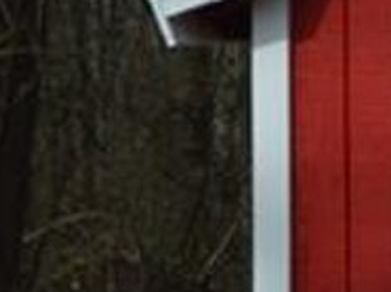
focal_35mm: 417
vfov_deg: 3.6
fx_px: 4702
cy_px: 139
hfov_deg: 4.5
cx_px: 1389
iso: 100
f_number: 8
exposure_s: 1/250
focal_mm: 36
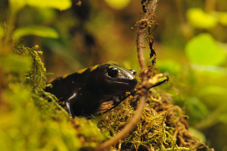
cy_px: 76
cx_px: 114
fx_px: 992
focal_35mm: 158
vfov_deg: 8.7
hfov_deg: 13.1
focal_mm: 105
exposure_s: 1/20
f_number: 6.3
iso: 1600
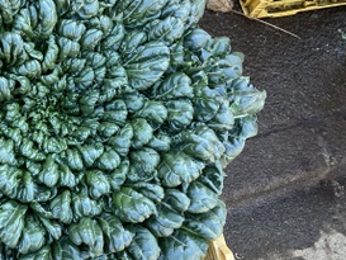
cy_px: 127
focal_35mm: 51
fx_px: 510
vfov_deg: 28.6
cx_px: 47
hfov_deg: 35.6
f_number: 1.8
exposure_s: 1/120
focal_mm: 3
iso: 64
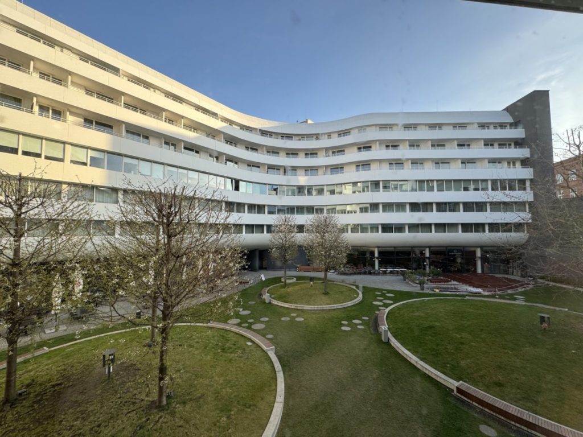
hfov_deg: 102.1
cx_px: 292
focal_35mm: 14
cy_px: 218
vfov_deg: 85.7
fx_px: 236
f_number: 2.2
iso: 40
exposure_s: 1/295
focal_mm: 2.22
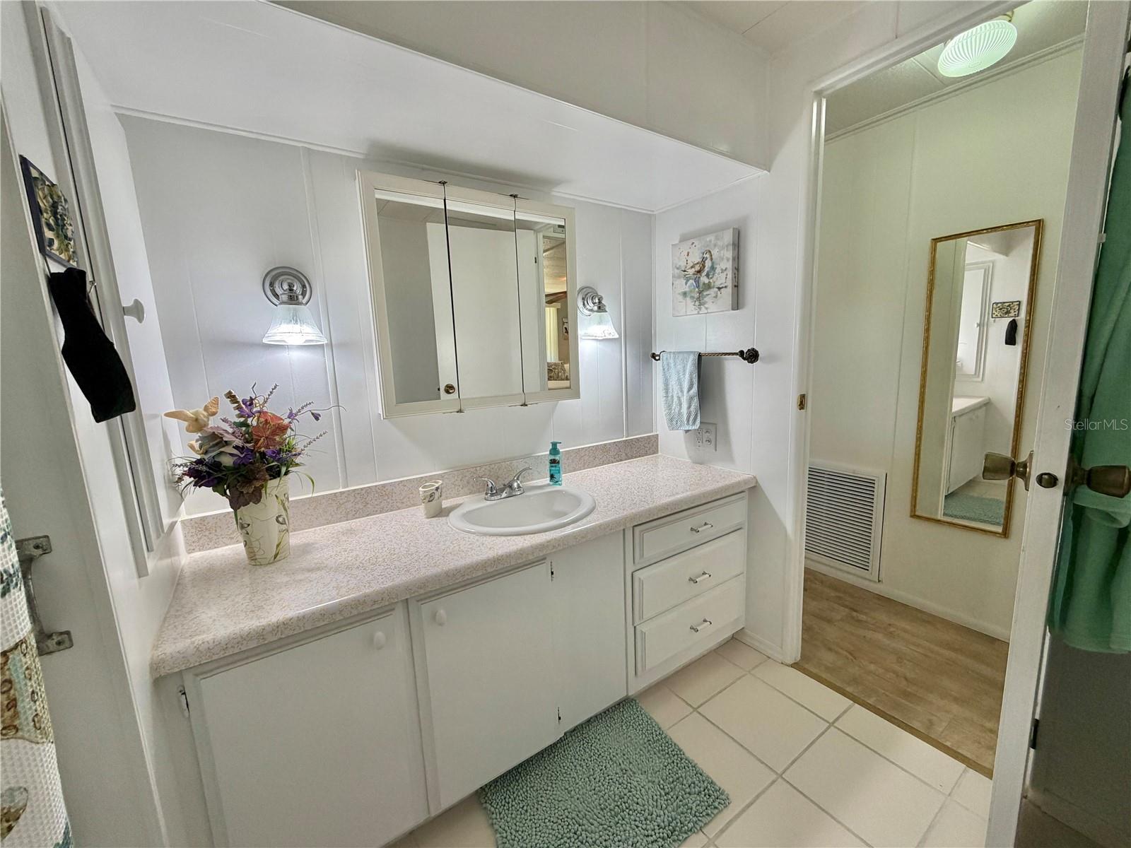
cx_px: 566
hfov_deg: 102.1
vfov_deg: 85.7
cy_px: 424
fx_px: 457
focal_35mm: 14
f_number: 2.2
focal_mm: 2.22
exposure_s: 1/120
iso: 160
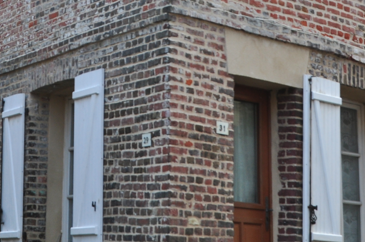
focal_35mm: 113
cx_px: 82
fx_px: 1144
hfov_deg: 18.0
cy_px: -14
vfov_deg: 11.9
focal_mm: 28
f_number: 9
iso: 200
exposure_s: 1/125
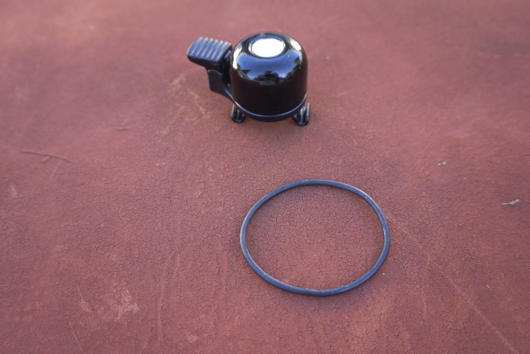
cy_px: 177
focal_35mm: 30
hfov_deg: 61.9
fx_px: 442
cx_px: 265
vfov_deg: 43.7
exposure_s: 1/160
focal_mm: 20
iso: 160
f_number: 4
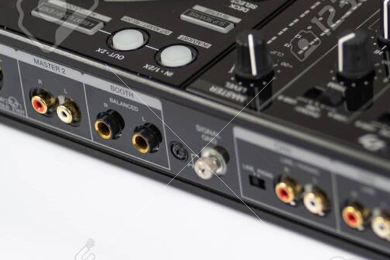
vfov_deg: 6.2
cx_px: 480
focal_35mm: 221
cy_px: -20
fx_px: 2393
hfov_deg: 9.2
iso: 200
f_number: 1.8
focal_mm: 85
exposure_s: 1/125
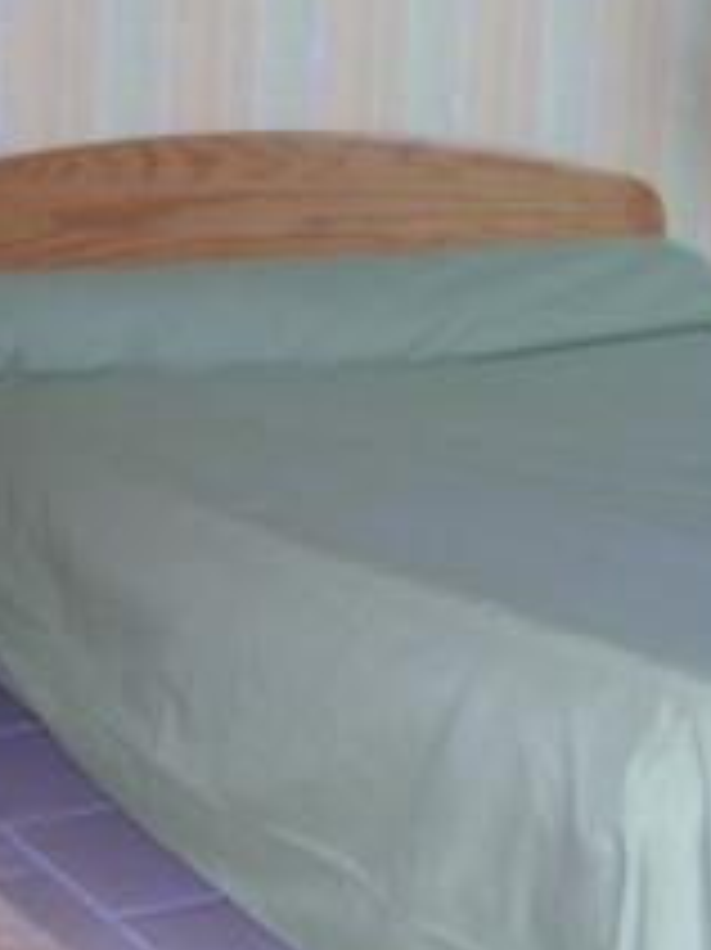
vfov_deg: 23.5
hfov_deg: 17.7
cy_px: 383
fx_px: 2275
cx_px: 482
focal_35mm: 83
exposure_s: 1/60
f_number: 2.8
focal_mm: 8
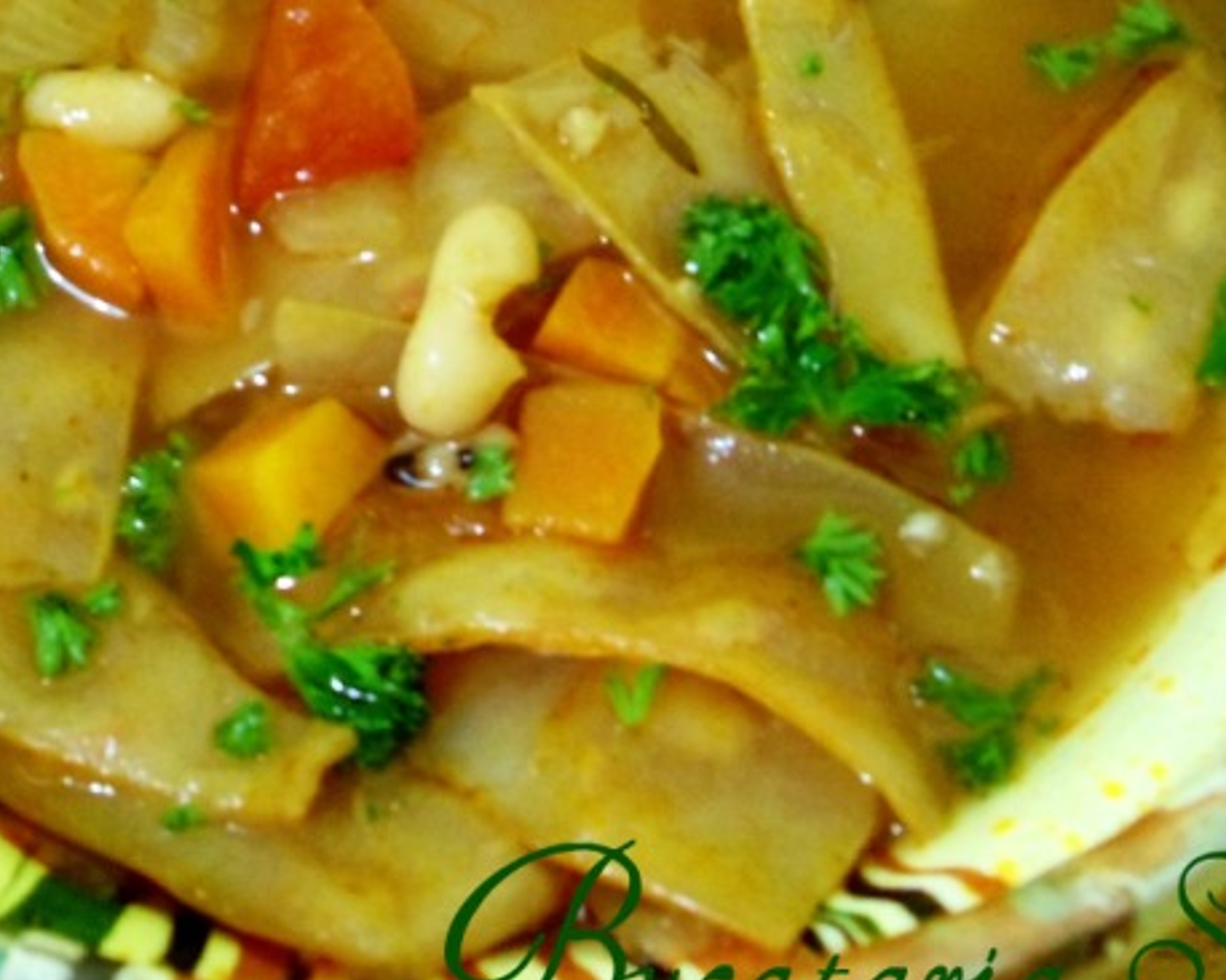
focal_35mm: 96
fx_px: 3482
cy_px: 43
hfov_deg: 19.7
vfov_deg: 15.8
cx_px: 185
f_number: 3.5
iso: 400
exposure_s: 1/4
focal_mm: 6
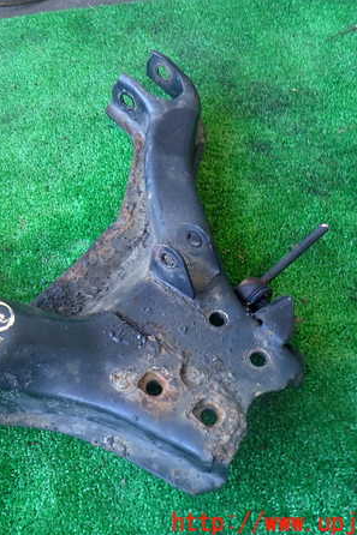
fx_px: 521
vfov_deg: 54.5
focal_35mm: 35
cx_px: 83
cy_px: 269
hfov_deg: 36.8
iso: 200
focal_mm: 4.5
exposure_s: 1/50
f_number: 2
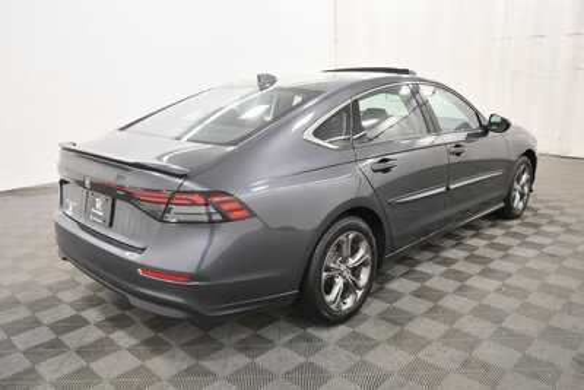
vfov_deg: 43.6
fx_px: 487
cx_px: 292
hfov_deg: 61.9
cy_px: 195
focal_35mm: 30
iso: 1600
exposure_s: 1/125
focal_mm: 20
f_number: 5.6
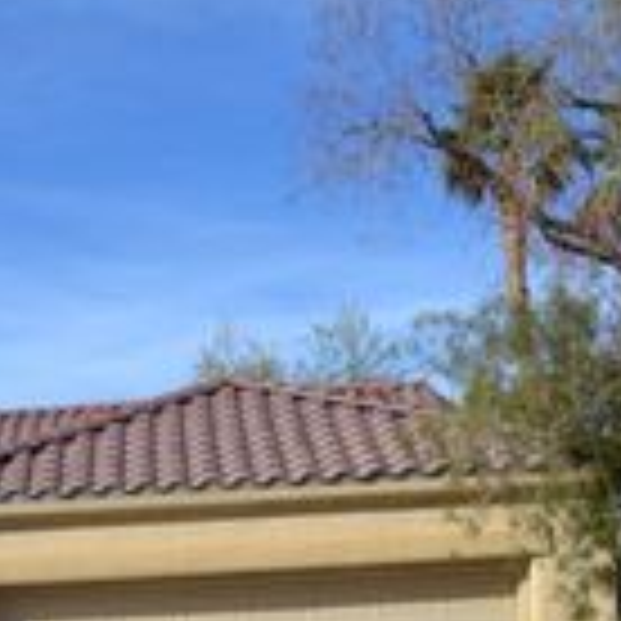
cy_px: 713
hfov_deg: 19.3
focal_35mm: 83
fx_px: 1685
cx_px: -189
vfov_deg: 19.8
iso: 100
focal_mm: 18
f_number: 8
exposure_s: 1/250
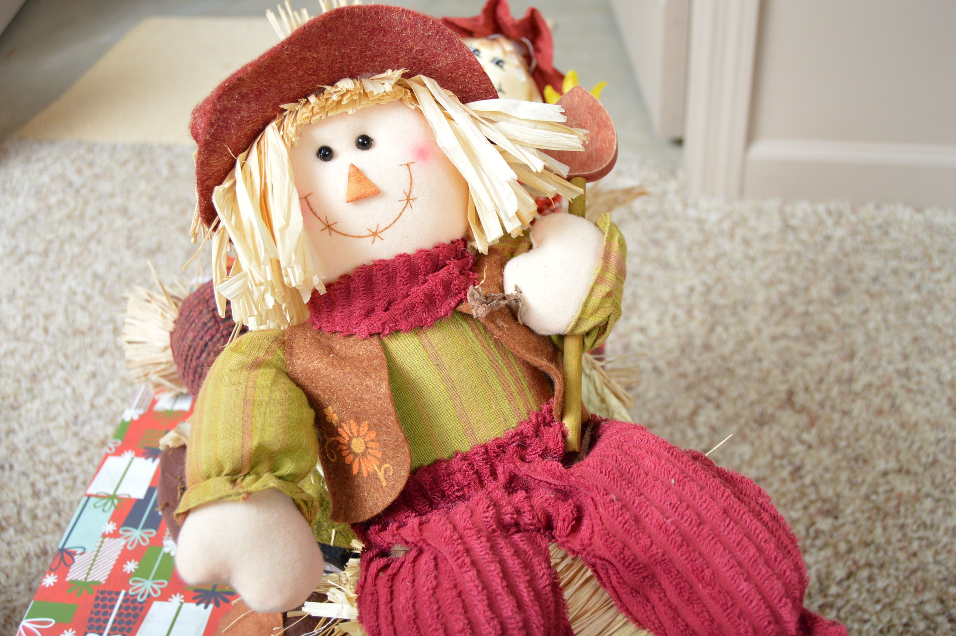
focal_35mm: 36
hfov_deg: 53.2
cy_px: 318
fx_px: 955
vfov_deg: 36.8
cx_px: 478
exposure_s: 1/200
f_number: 3.8
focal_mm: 24
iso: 200
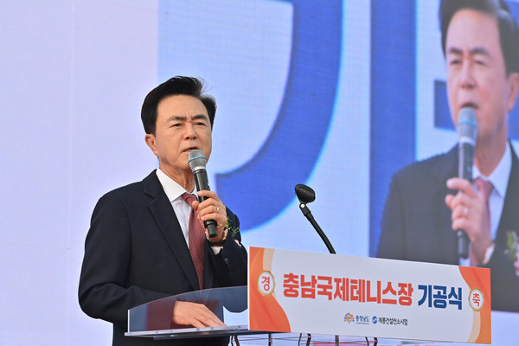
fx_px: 2306
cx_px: 260
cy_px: 173
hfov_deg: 12.8
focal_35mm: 160
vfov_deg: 8.6
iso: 100
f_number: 5.6
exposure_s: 1/320
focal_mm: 160
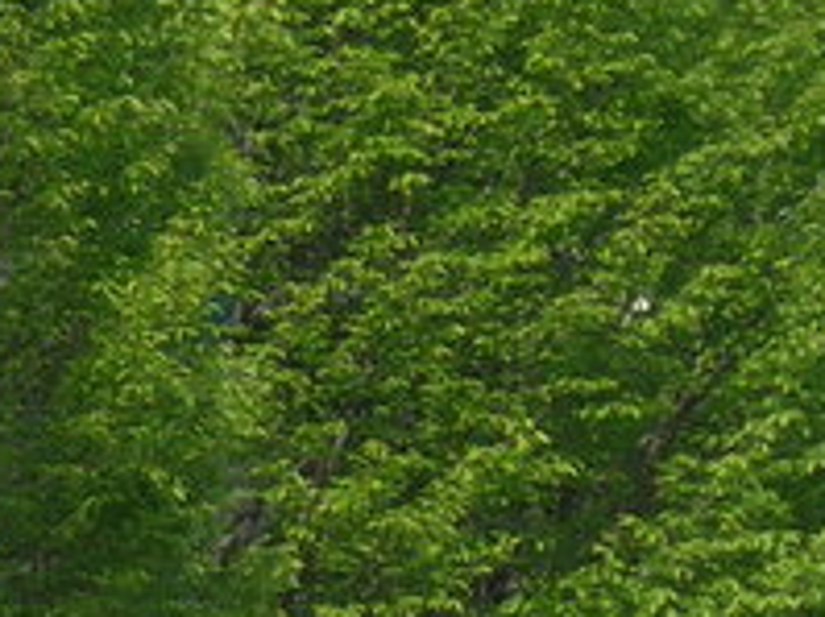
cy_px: 1010
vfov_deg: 1.6
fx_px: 22556
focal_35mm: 947
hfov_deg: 2.1
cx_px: -1148
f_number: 5.5
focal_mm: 30.5
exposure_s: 1/200
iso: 80
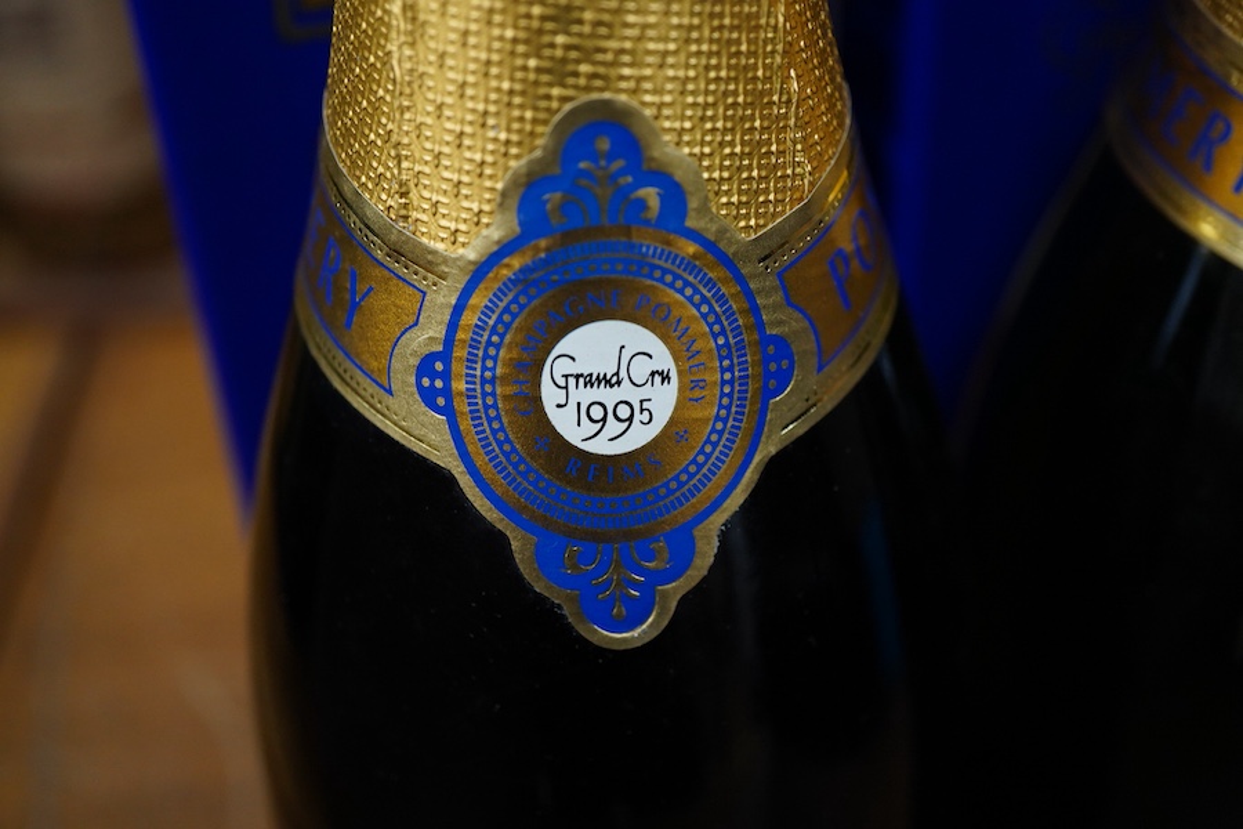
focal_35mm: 45
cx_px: 622
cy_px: 414
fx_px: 1554
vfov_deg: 29.9
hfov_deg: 43.6
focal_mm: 30
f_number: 3.5
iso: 1250
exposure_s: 1/125
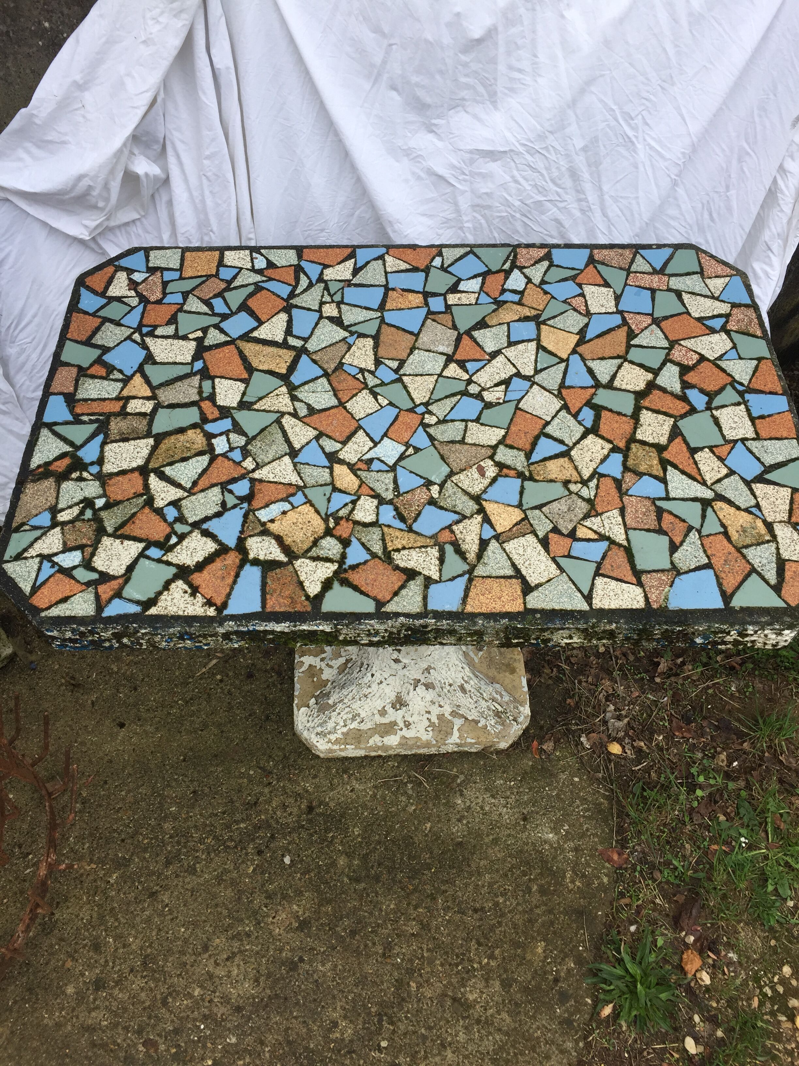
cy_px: 533
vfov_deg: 61.7
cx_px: 400
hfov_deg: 48.2
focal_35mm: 29
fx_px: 892
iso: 32
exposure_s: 1/638
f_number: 2.2
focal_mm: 4.15
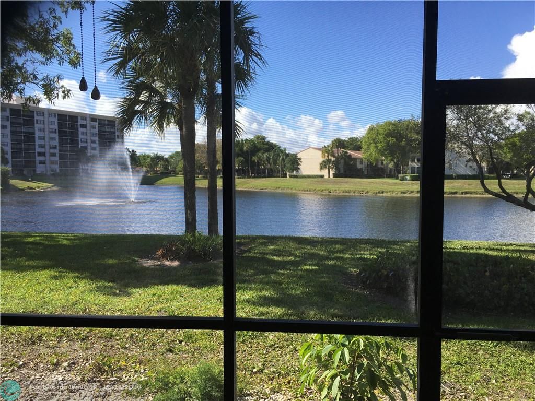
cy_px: 200
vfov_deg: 48.2
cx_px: 268
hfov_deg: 61.7
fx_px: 448
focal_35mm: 29
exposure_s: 1/818
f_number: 2.2
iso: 25
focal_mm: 4.15
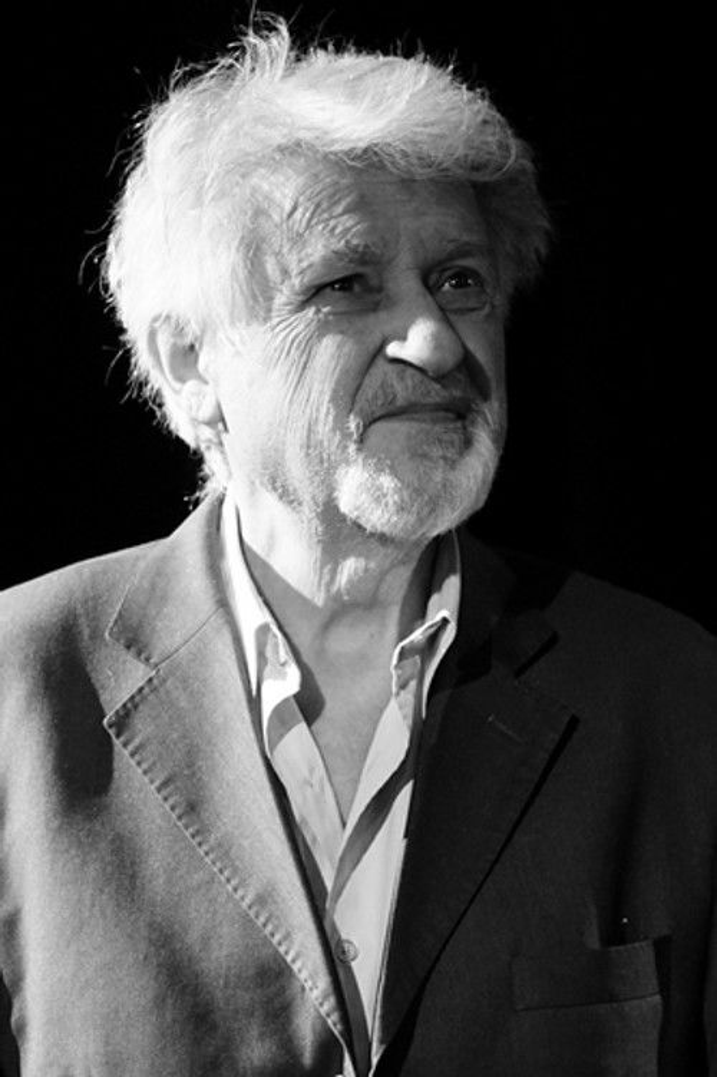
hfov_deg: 5.9
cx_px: 358
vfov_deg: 8.8
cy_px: 538
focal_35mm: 234
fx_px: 6997
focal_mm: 234
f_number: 5.6
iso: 12800
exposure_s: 1/125
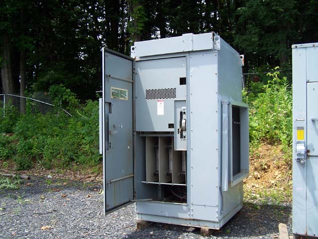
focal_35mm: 38
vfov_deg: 37.7
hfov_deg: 49.0
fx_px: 349
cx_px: 159
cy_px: 120
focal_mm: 6.3
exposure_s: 1/350
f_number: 2.8
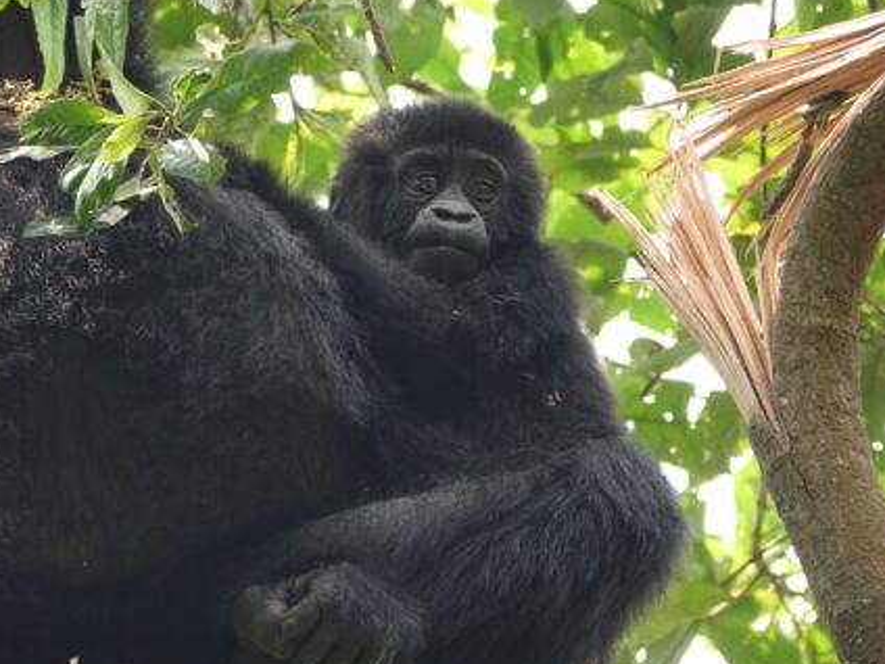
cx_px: 376
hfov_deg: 2.4
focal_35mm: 815
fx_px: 20836
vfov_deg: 1.8
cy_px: 307
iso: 320
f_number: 4
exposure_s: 1/250
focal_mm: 219.82
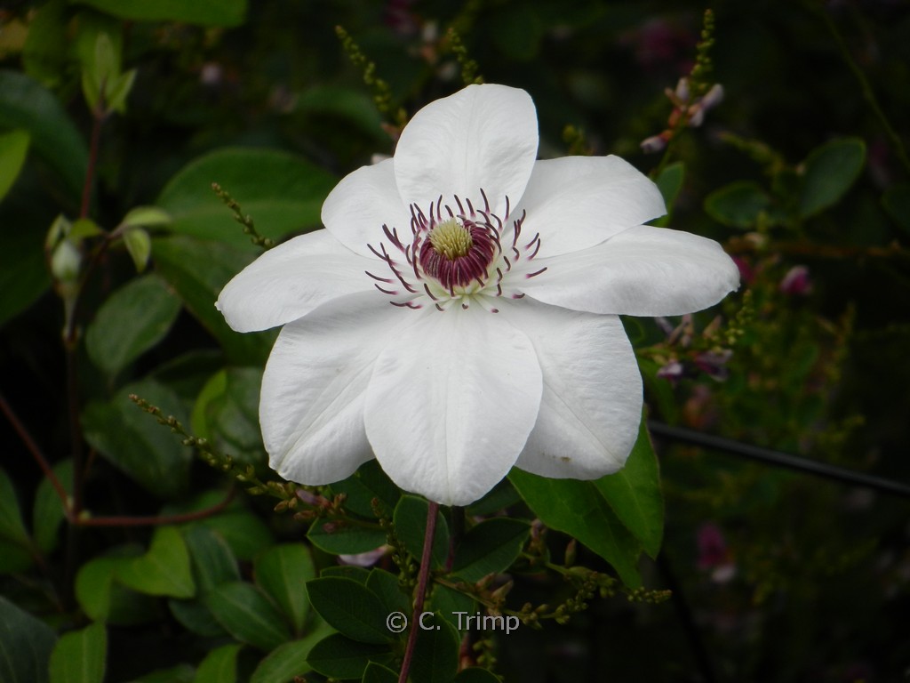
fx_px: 11830
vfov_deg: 3.3
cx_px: 455
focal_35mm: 450
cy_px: 342
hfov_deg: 4.4
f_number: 5.9
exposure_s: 1/800
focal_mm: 81
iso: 160
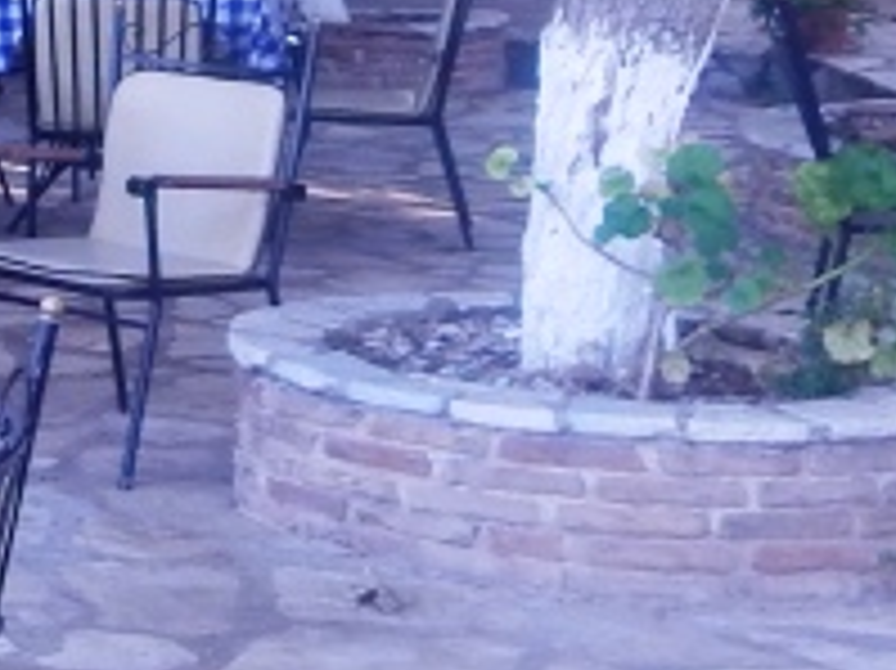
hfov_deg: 14.1
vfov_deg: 12.5
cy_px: -317
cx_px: -1000
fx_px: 2923
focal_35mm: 113
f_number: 3
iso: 125
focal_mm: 4
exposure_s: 1/60
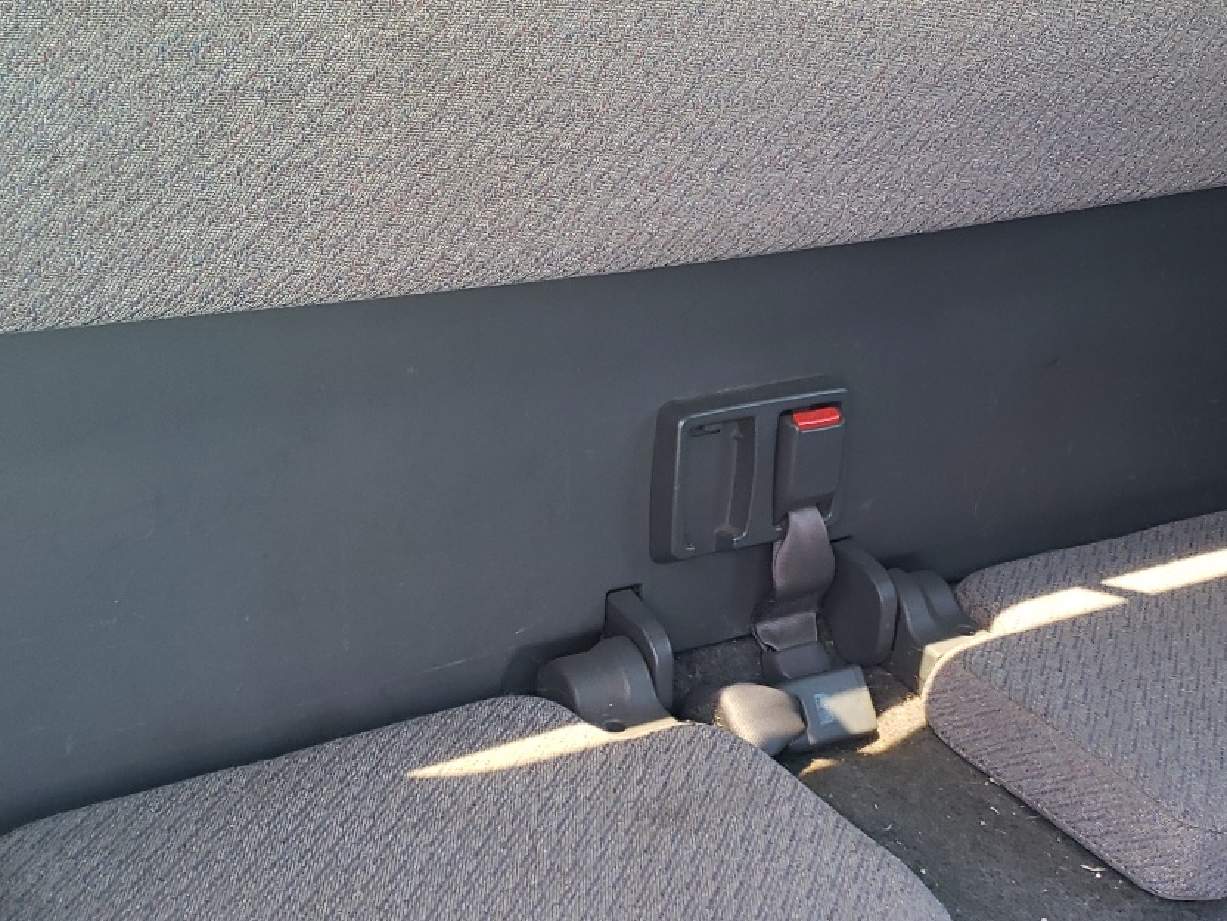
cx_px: 693
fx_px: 1772
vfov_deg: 29.0
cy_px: 582
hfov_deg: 38.1
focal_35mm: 50
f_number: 1.5
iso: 69
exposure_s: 1/100
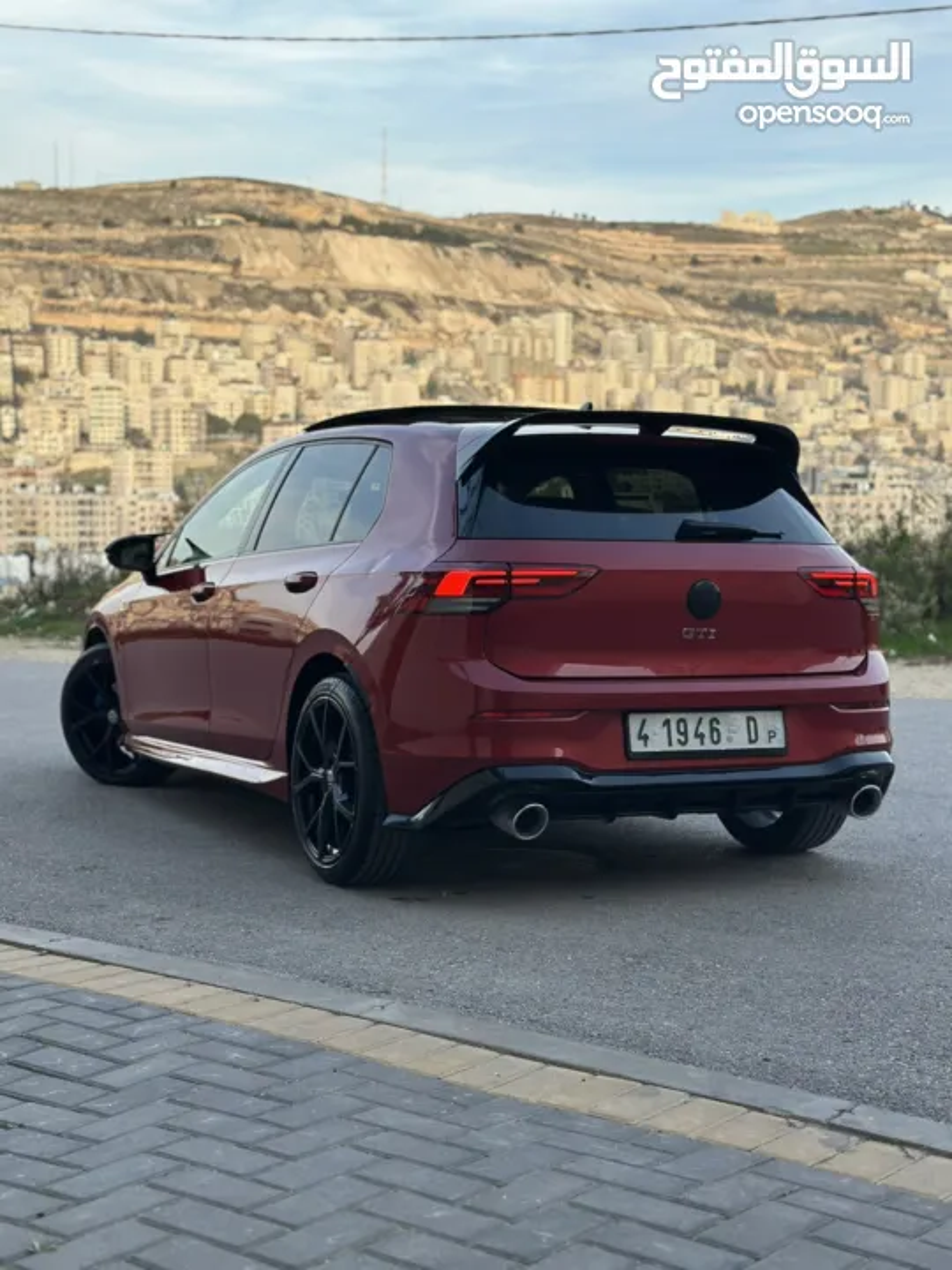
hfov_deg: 30.3
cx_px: 476
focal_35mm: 48
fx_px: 1760
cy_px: 635
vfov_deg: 39.7
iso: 80
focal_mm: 6.86
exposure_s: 1/704
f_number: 1.78
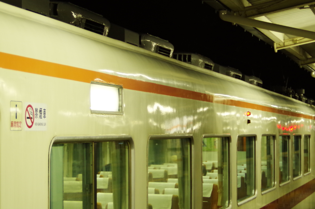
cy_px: 104
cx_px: 158
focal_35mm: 102
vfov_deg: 13.4
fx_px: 891
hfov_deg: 20.1
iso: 1600
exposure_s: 1/25
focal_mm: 68
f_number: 10
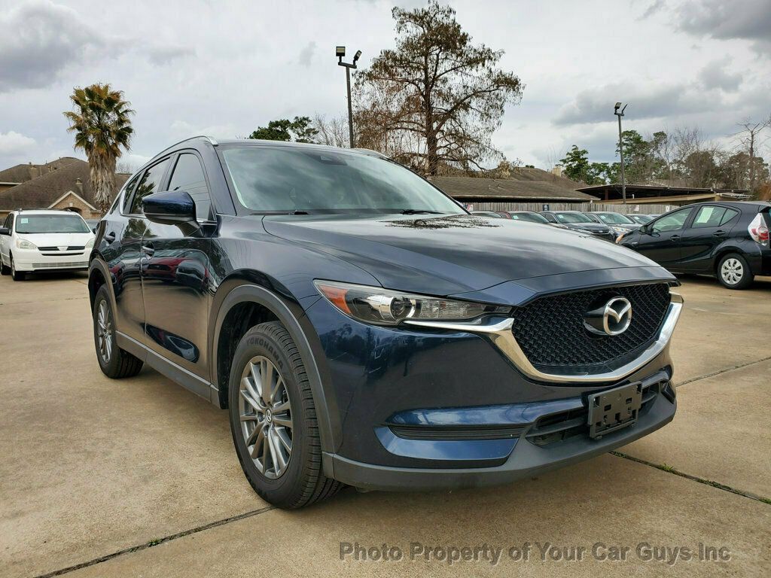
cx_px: 386
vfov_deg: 53.1
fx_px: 579
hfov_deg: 67.3
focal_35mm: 26
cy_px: 289
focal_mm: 4.3
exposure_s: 1/968
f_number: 2.4
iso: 50
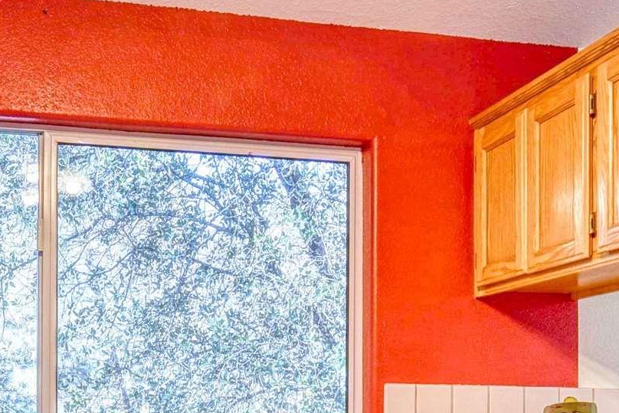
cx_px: 212
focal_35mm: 57
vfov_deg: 22.6
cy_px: 444
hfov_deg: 34.8
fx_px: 980
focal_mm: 15
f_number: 11
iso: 400
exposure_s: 1/40
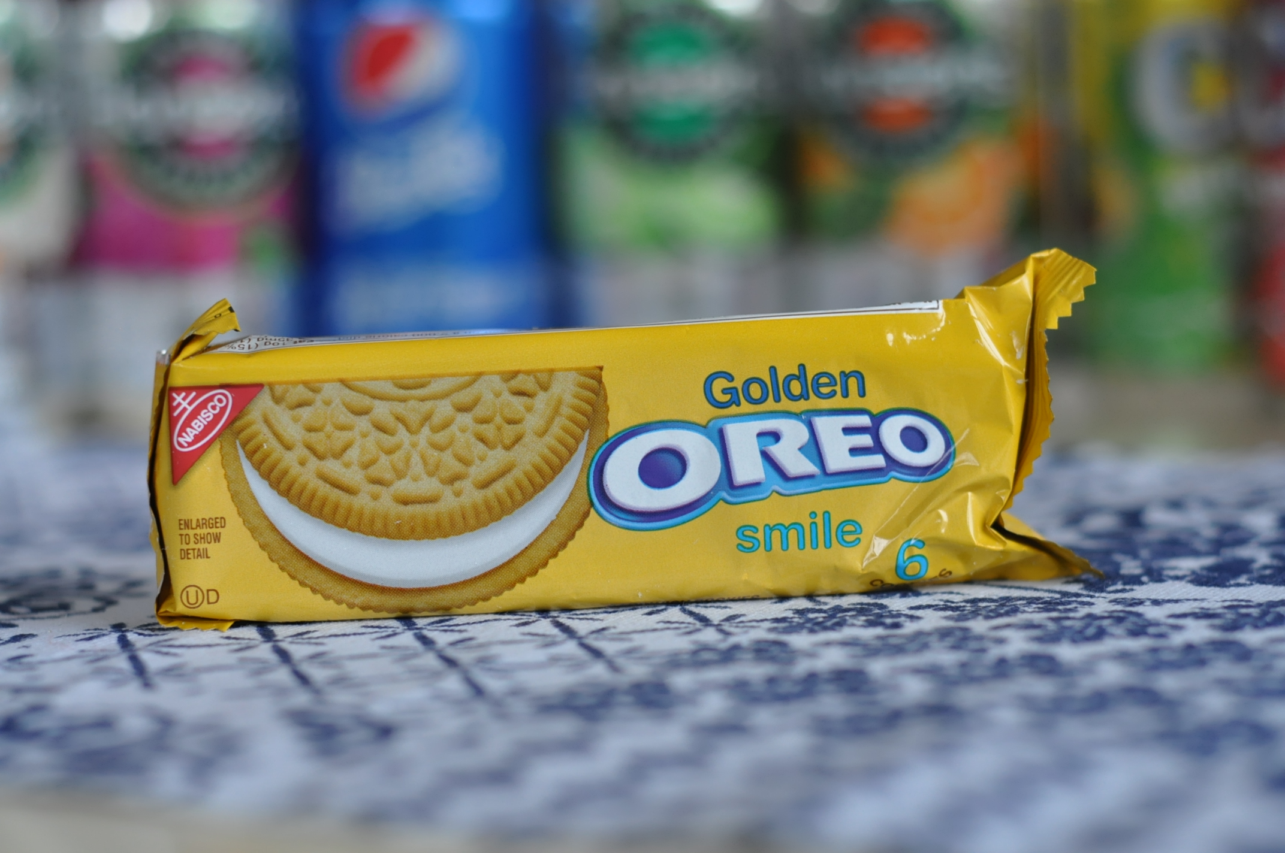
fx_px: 2674
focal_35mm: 75
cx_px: 642
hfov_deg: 27.0
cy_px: 426
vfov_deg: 18.1
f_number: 3.2
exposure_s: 1/40
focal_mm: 50
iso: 800
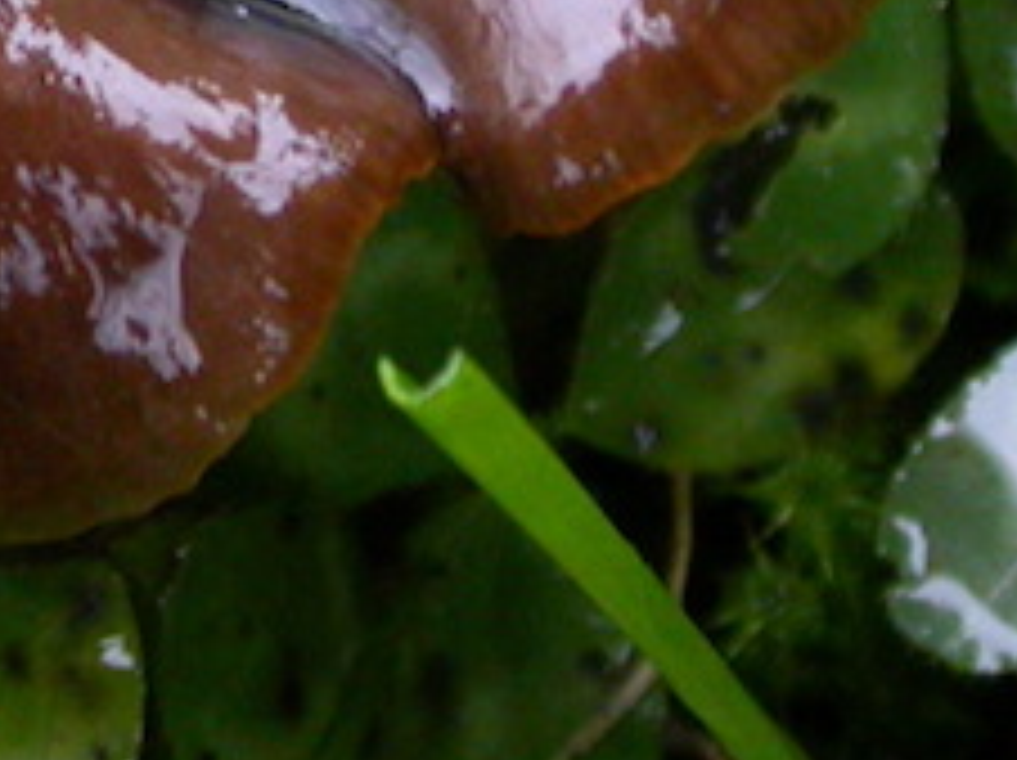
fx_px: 11240
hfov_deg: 5.2
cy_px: -474
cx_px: -184
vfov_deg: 3.9
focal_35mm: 383
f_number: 3.9
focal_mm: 20
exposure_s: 1/48.3
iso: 200
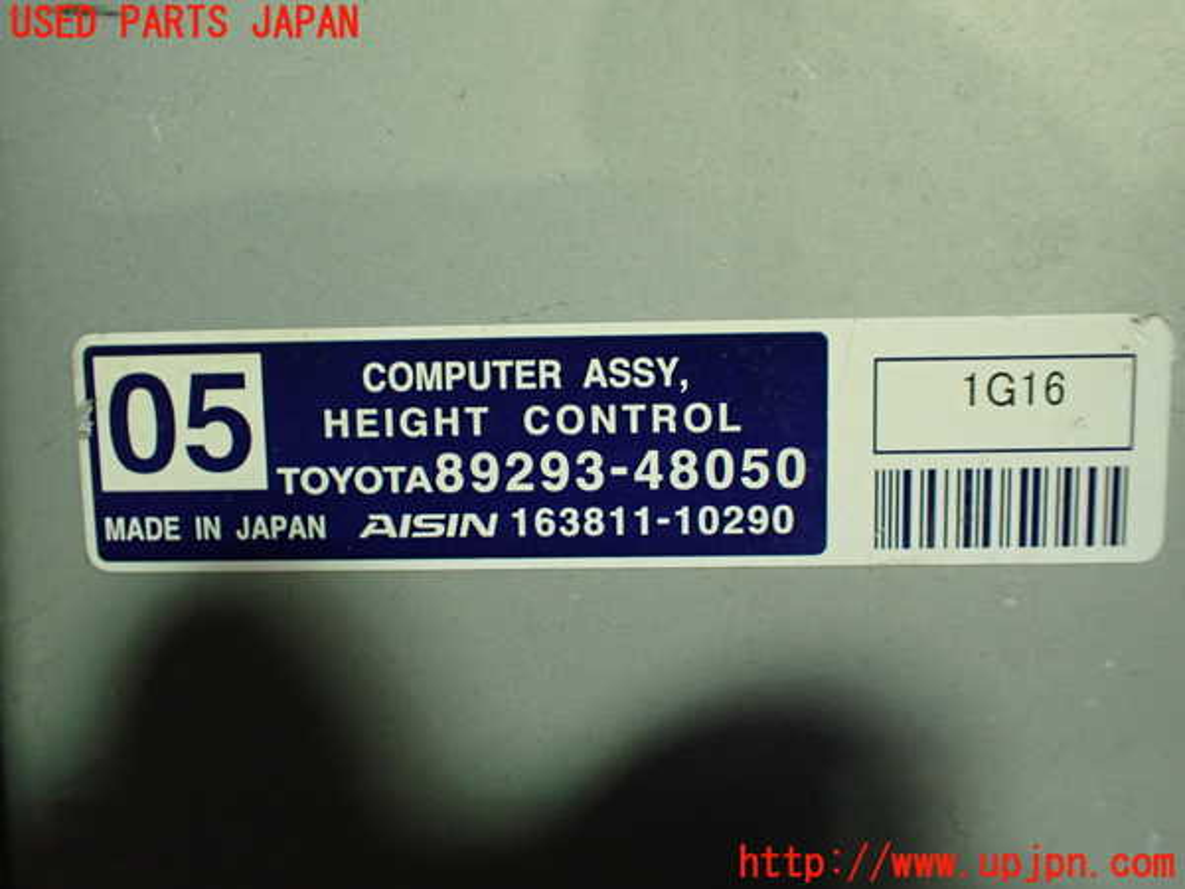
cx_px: 592
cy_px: 444
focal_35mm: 30
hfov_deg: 60.0
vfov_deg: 46.8
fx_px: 1027
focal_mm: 5.4
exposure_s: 1/125
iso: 640
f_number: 2.3
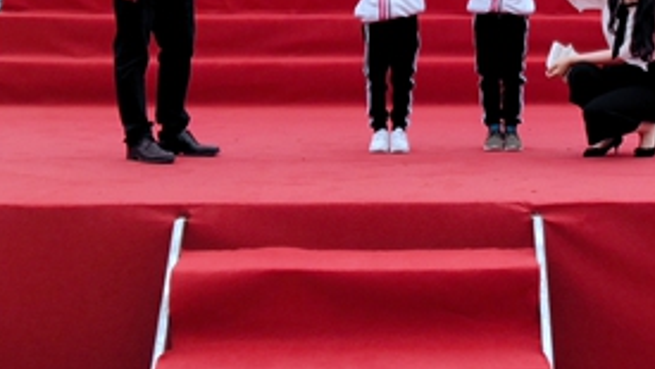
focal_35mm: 95
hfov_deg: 22.1
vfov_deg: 12.5
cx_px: 536
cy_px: -73
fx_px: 1651
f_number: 1.8
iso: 80
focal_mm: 3.95
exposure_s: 1/587
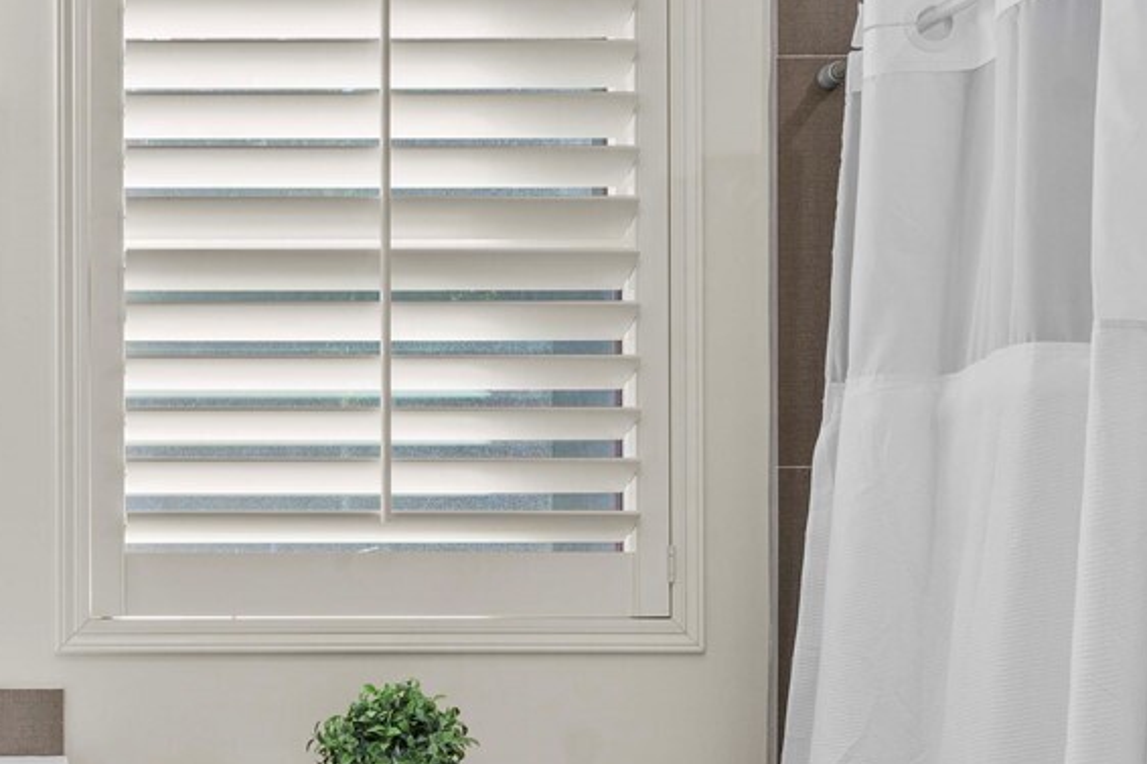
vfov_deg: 31.4
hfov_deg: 41.0
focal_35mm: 42
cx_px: 19
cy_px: 554
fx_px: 1338
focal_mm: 14
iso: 100
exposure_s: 1/160
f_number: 7.1
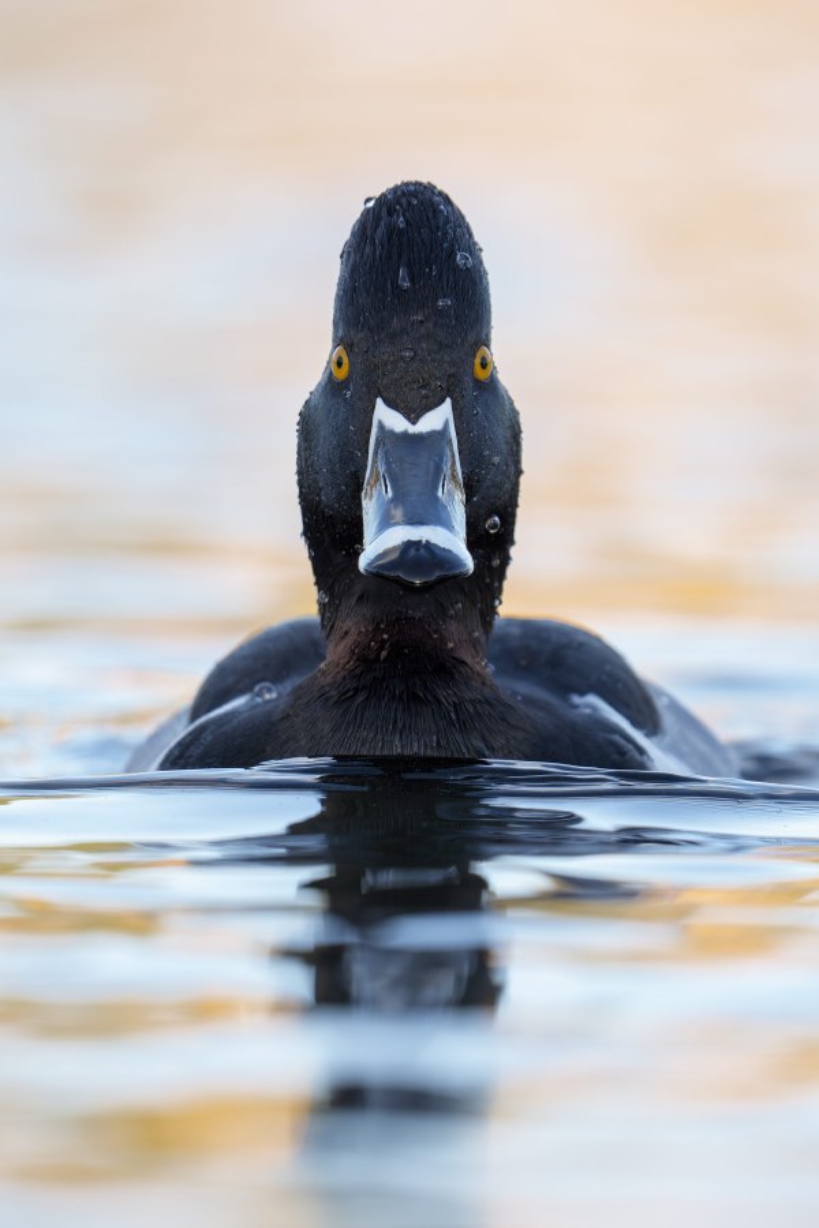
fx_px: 18460
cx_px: 410
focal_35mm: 541
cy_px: 614
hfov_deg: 2.5
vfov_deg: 3.8
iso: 1600
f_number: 6.3
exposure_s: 1/1000
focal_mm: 541
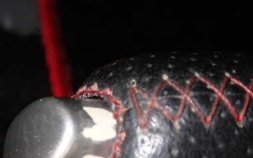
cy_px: 145
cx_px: 66
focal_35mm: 79
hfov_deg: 25.9
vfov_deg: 16.3
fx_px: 545
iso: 200
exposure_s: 1/50
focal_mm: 8.4
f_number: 9
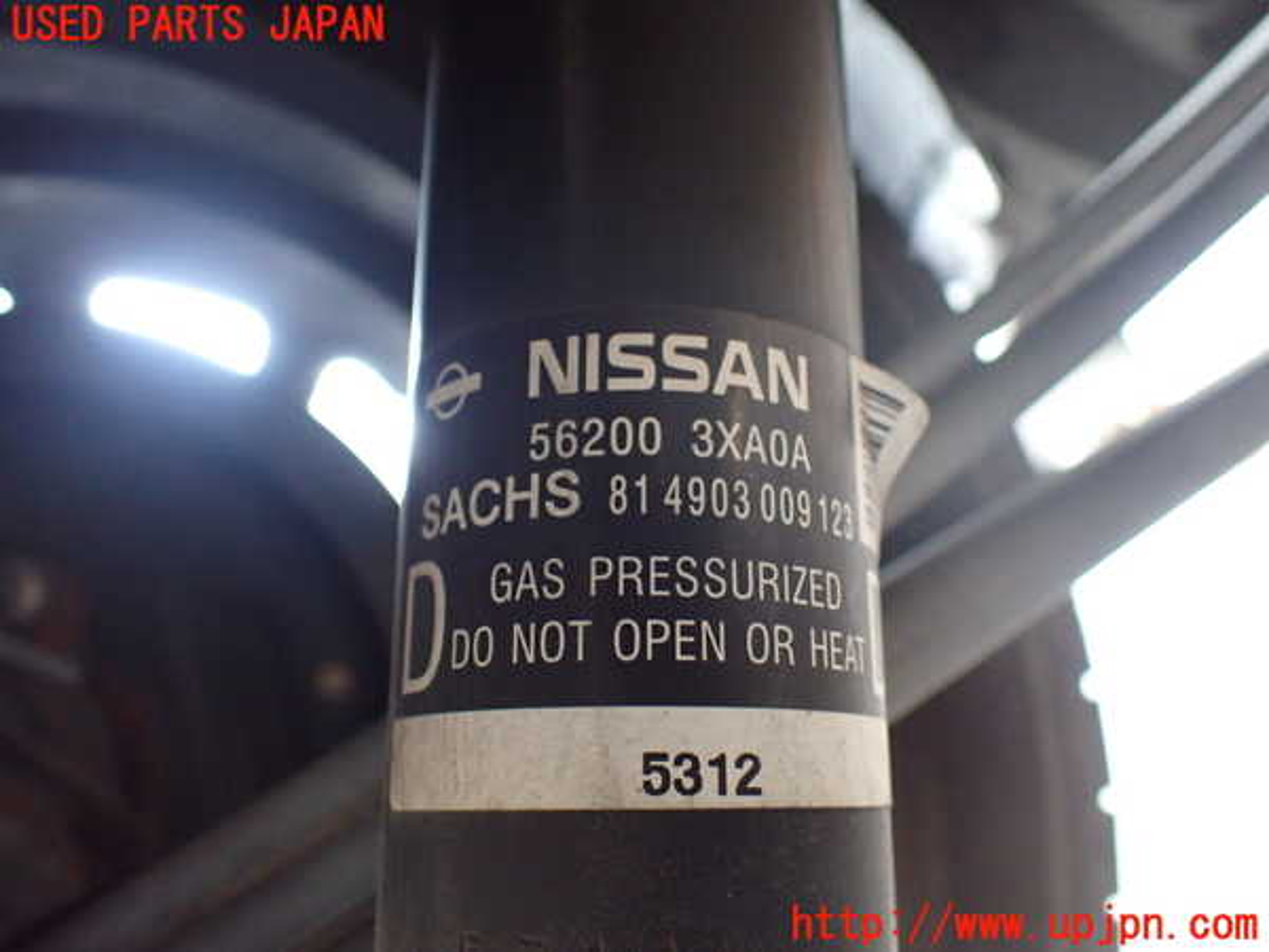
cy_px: 476
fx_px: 1100
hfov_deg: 60.0
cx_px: 634
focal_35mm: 30
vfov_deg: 46.8
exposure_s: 1/125
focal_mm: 5.4
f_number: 2.3
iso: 800
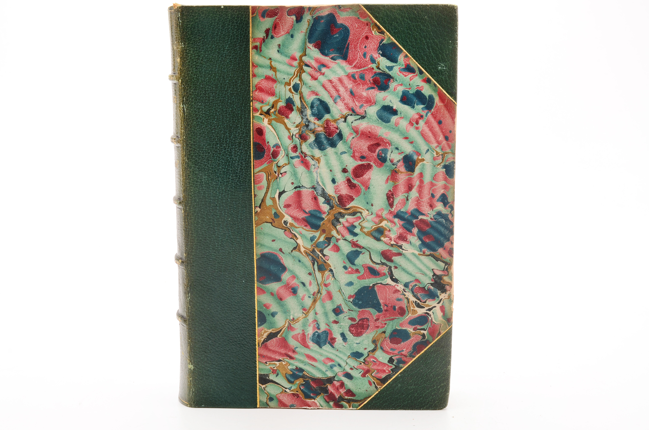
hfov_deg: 36.9
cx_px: 324
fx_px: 971
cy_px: 215
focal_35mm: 54
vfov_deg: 25.0
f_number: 18
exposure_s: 1/160
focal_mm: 36
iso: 100
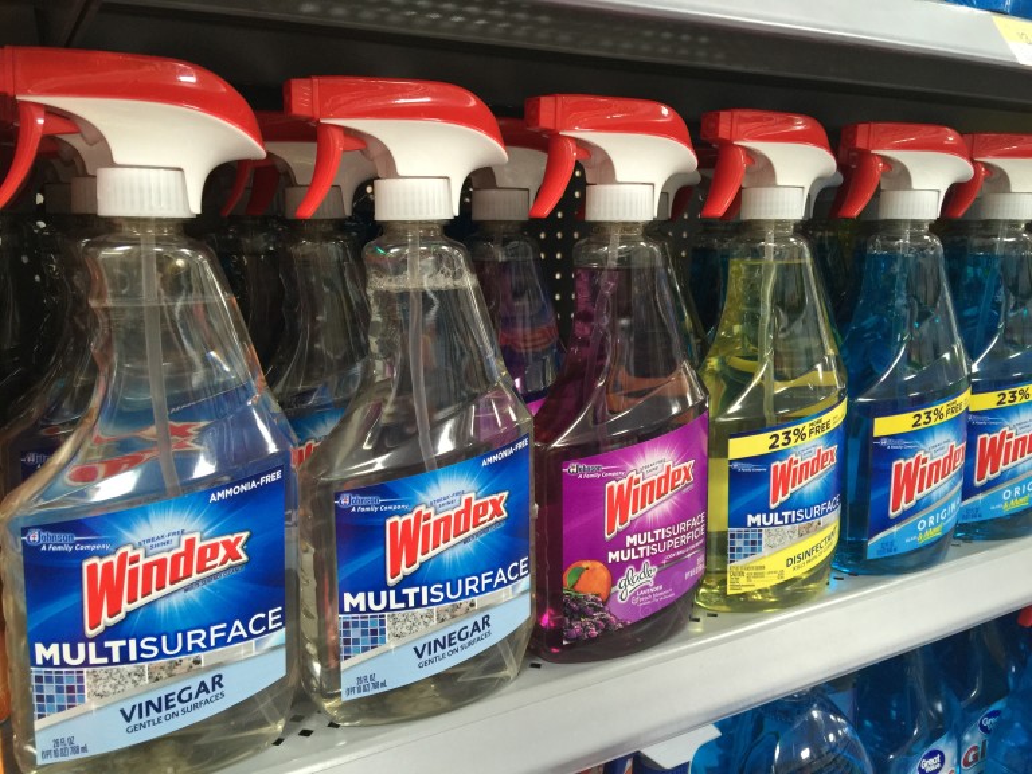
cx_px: 516
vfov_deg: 48.2
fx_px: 865
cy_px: 387
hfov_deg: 61.7
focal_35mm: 29
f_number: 2.2
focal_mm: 4.15
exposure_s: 1/33
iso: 80
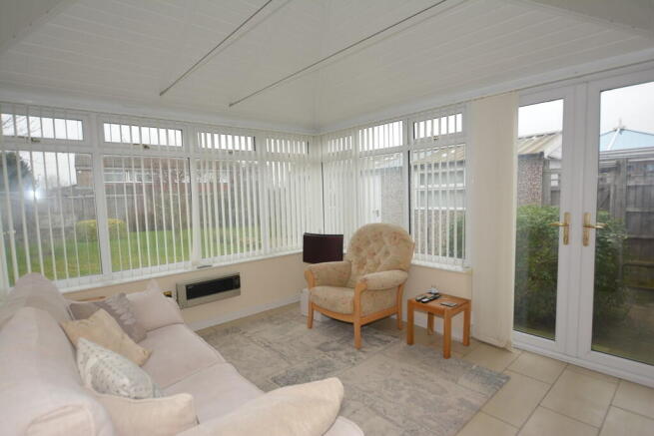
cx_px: 327
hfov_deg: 100.4
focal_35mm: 15
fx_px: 273
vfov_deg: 77.4
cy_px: 218
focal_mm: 10
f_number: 4
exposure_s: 1/60
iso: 250
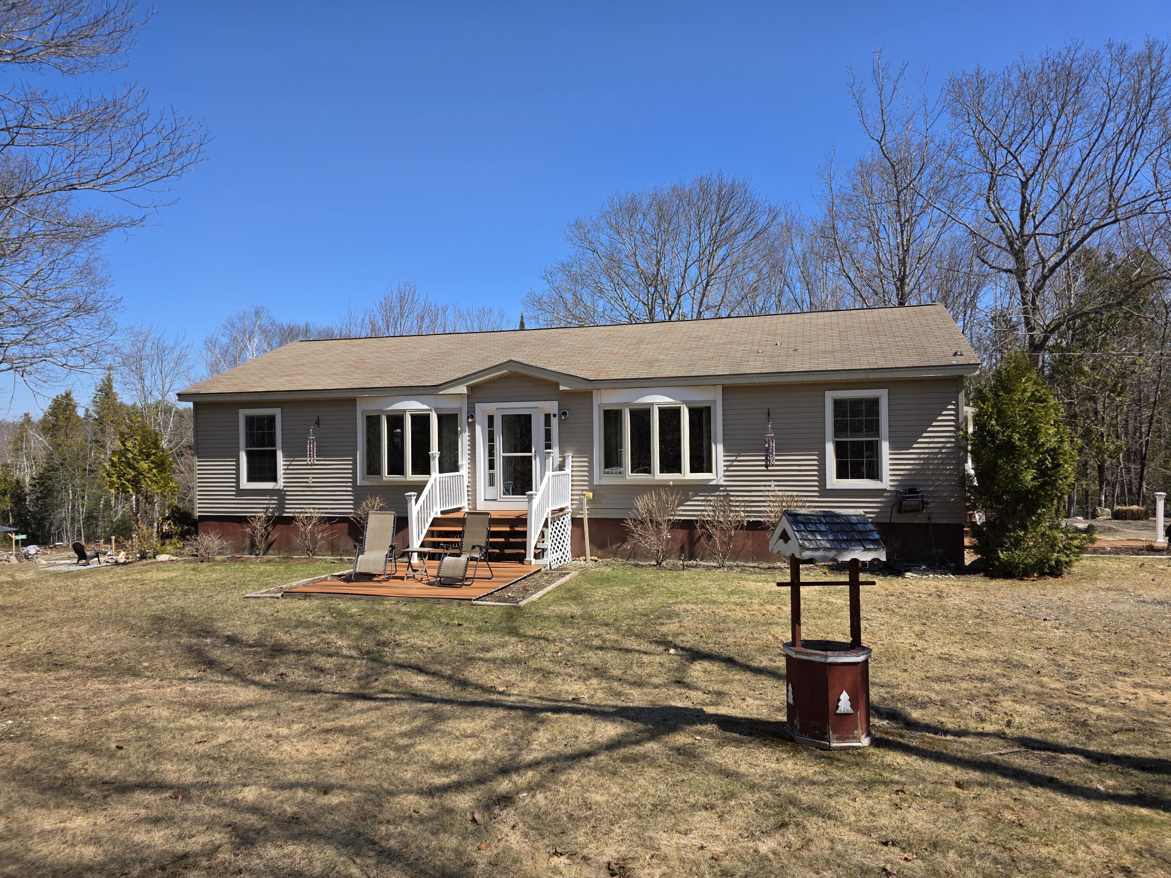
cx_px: 586
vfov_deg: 58.9
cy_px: 439
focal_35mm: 23
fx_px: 778
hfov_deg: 73.9
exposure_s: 1/5153
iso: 80
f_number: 1.7
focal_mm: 6.3
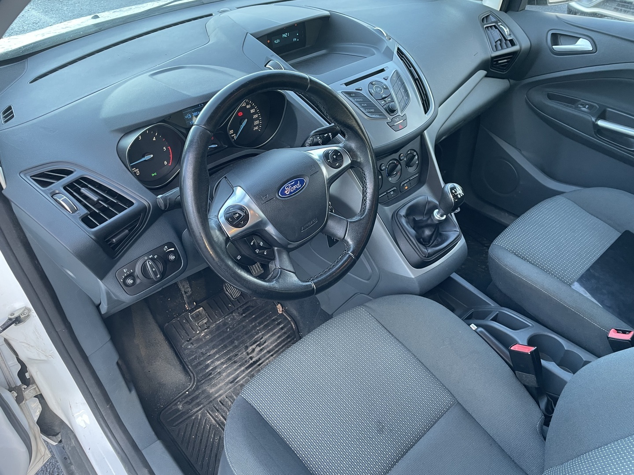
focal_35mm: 26
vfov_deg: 53.1
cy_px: 238
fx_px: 476
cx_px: 317
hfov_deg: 67.3
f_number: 1.6
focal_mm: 4.2
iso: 125
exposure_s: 1/78
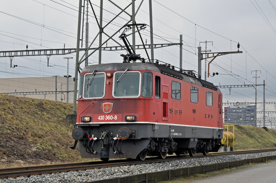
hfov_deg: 23.4
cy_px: 82
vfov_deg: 15.7
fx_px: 666
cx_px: 137
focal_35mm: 87
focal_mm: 48
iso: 400
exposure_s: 1/800
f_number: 5.6
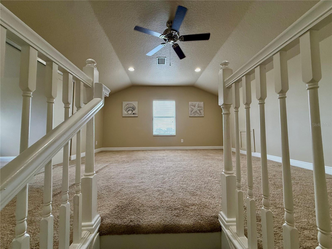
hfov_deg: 102.1
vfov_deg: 85.7
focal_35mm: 14
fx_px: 134
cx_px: 166
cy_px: 124
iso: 250
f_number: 2.2
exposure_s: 1/120
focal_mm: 2.22
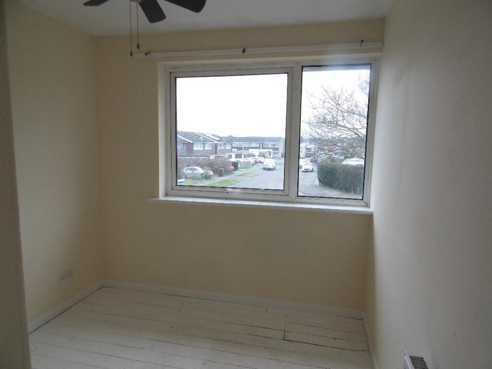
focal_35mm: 22
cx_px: 246
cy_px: 184
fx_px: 313
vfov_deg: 61.1
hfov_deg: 76.4
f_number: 3
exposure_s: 1/60
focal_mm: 4
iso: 100
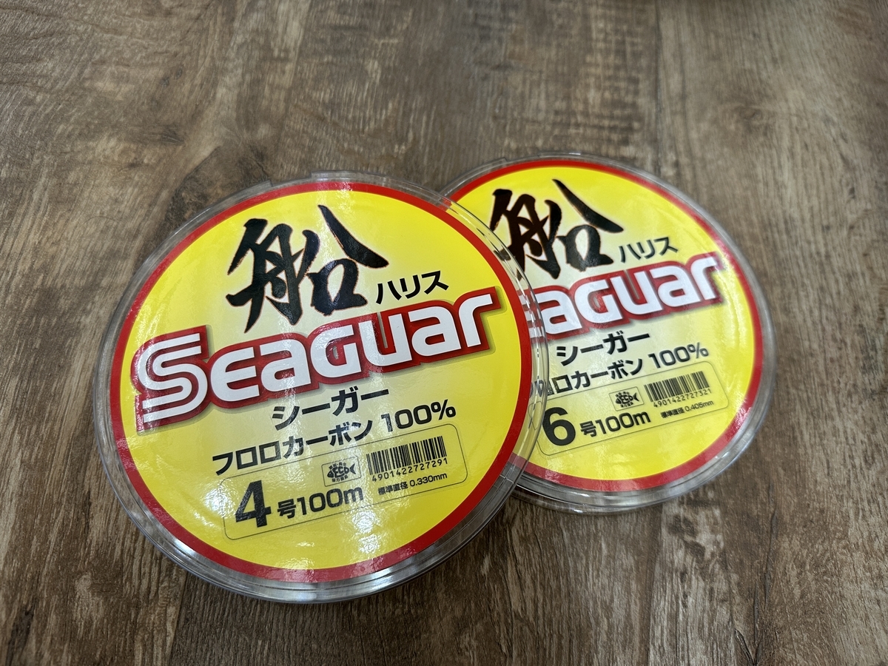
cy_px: 333
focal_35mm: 24
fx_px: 616
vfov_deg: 56.8
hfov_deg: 71.6
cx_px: 444
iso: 125
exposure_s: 1/50
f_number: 1.78
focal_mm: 6.86
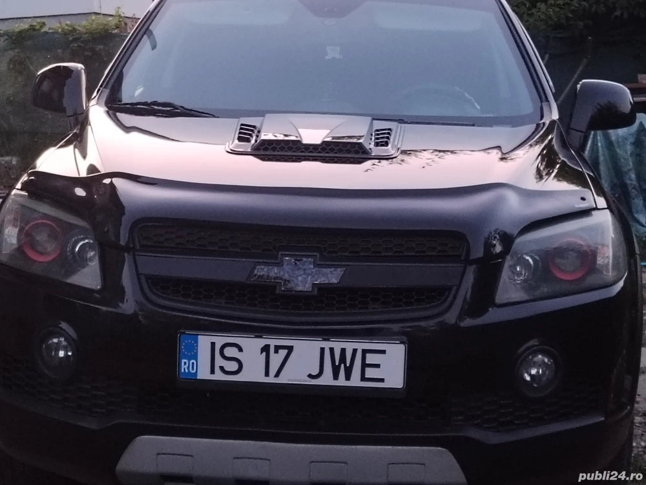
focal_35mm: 70
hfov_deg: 27.8
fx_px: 1306
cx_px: 323
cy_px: 242
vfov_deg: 21.0
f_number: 1.8
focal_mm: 4.25
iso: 528
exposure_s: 1/25
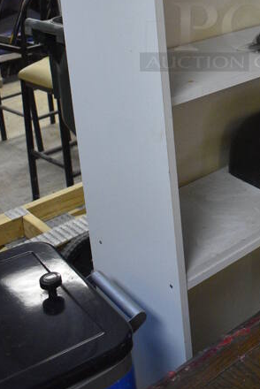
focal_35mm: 56
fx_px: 606
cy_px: 25
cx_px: 239
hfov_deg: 23.5
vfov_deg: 33.4
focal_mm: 18
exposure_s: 1/125
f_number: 3.5
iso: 2500
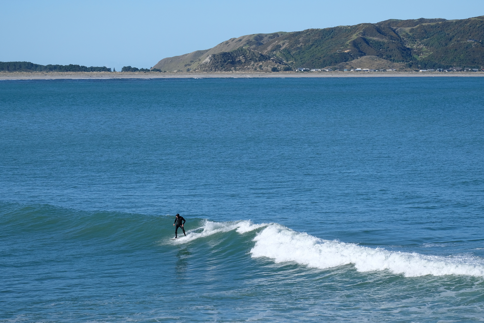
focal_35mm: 127
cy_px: 162
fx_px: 1707
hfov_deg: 16.1
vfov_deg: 10.8
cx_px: 242
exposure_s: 1/1600
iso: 320
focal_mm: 84.8
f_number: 5.2
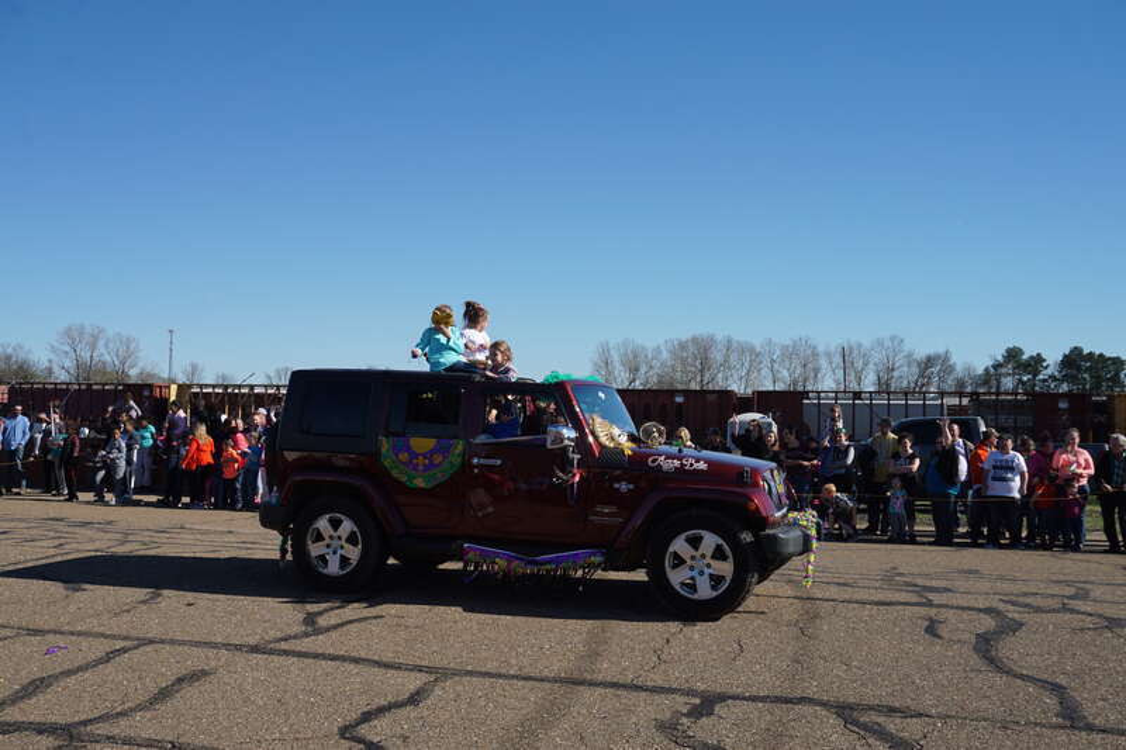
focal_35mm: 36
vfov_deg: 36.9
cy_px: 375
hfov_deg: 53.1
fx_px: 1126
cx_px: 563
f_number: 9
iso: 100
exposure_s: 1/250
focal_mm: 24
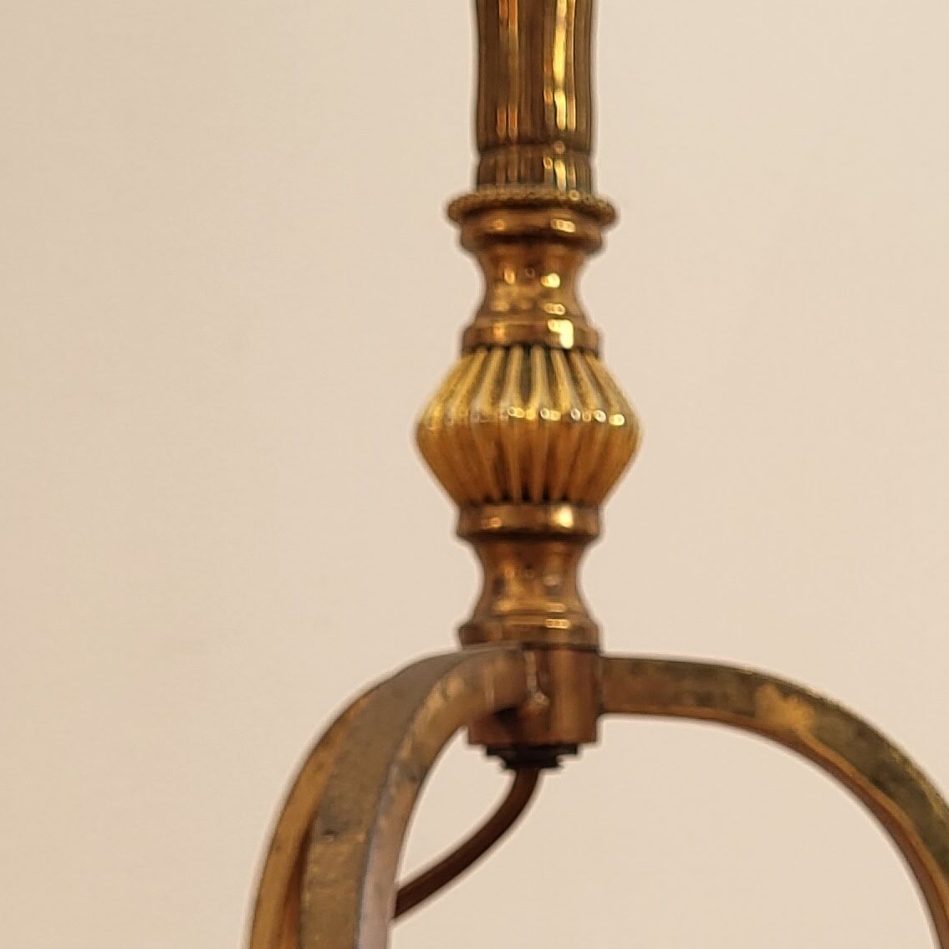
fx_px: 2512
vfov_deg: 21.3
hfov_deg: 21.0
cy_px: 684
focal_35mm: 81
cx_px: 805
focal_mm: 5.4
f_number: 1.8
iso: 100
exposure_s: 1/100
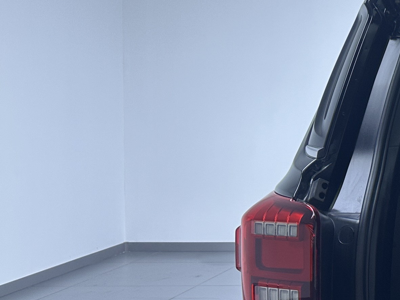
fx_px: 948
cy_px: 111
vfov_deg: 18.0
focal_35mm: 82
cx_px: 634
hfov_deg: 19.9
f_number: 1.78
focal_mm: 6.86
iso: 64
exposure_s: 1/100
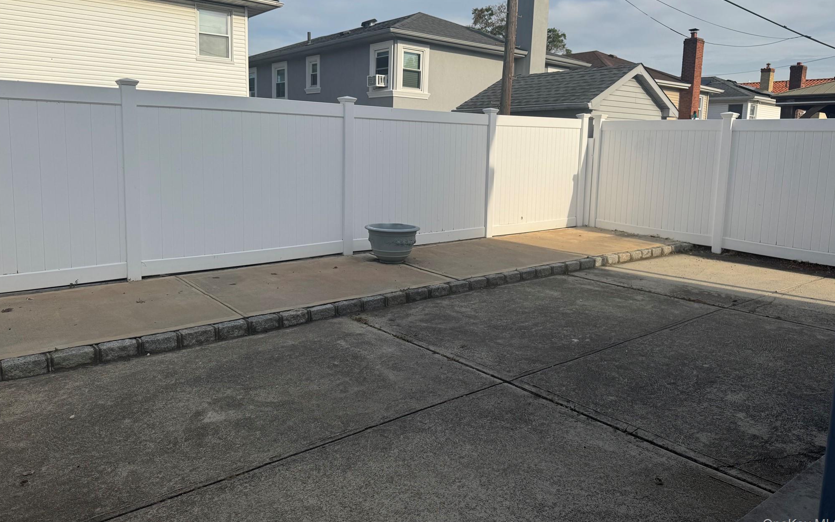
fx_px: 592
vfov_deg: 47.4
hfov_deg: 70.4
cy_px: 214
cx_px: 421
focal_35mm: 26
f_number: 1.78
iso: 80
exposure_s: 1/5348
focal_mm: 6.76
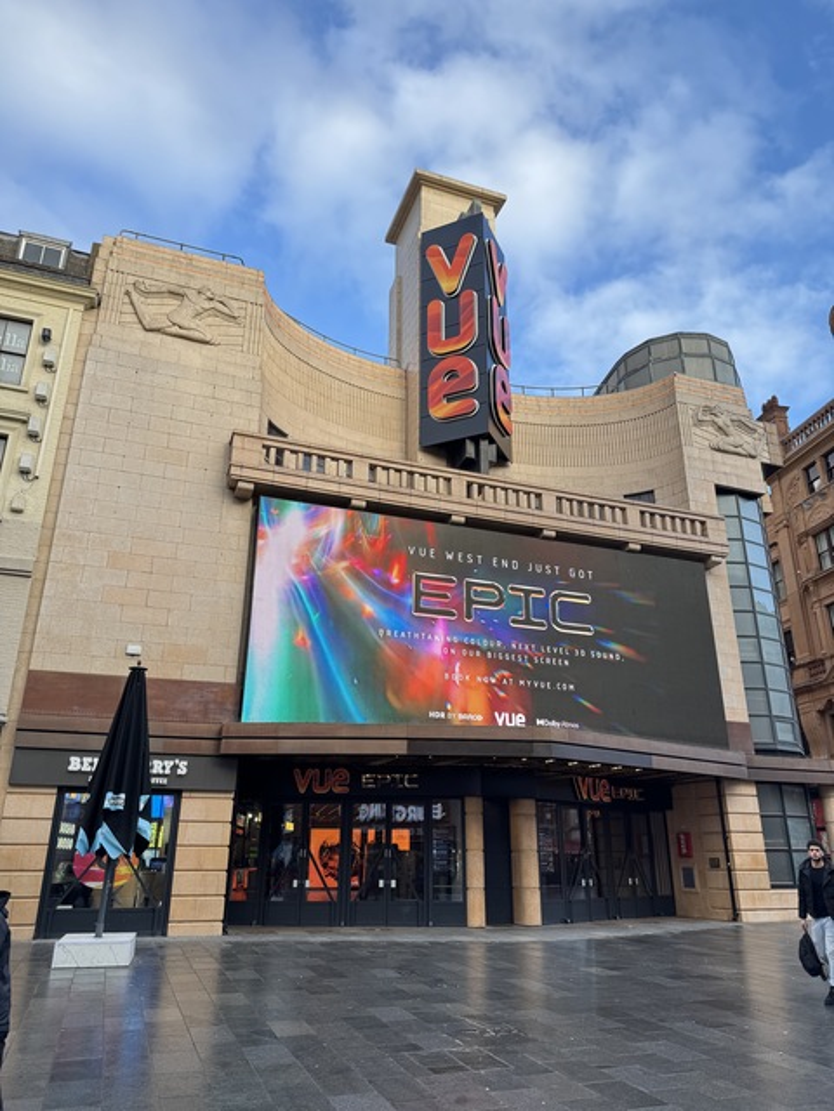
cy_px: 556
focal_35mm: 24
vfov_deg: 71.6
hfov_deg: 56.8
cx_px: 417
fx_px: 771
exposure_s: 1/383
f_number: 1.78
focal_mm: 6.76
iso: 80
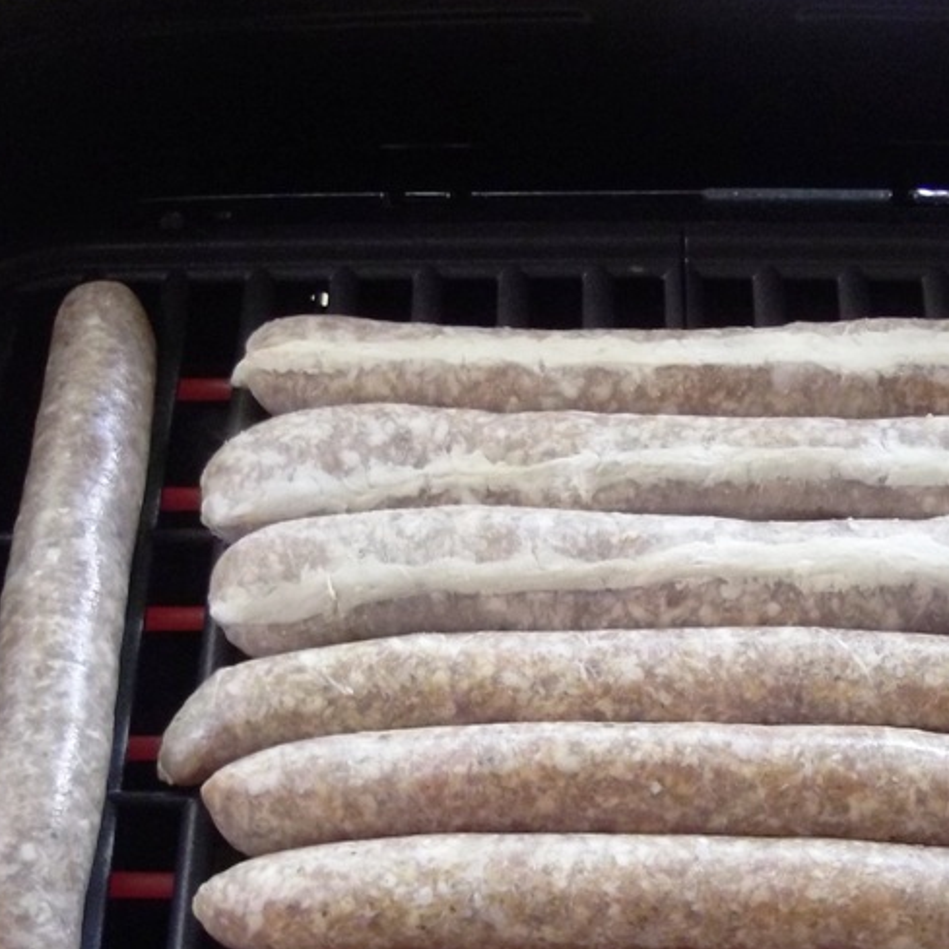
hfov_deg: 33.8
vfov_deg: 33.3
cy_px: 724
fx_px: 1551
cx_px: 596
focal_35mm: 50
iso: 244
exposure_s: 1/50
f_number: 3.2
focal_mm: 4.9
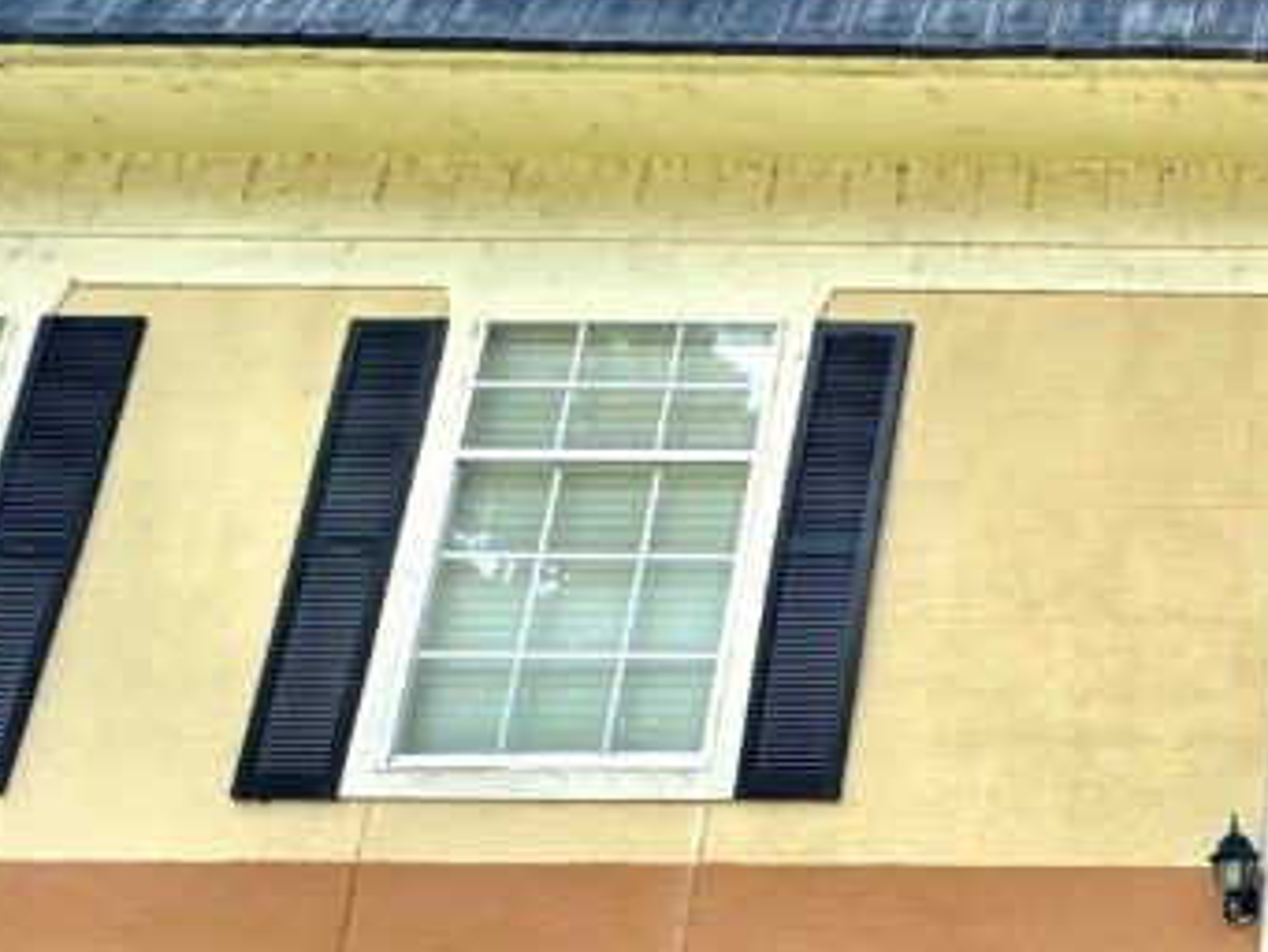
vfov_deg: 33.1
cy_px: 807
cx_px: 1699
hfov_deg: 32.2
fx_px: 1539
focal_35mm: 42
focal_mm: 2.22
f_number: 2.2
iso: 40
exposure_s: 1/687
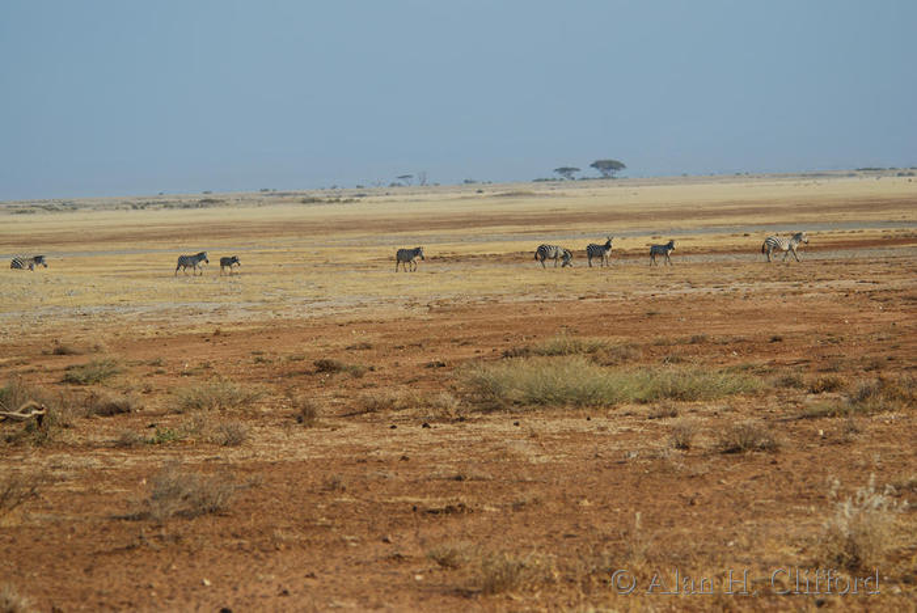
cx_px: 458
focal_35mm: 248
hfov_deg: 8.3
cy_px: 306
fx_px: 6309
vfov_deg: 5.6
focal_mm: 165
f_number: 5.3
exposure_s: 1/200
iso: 100
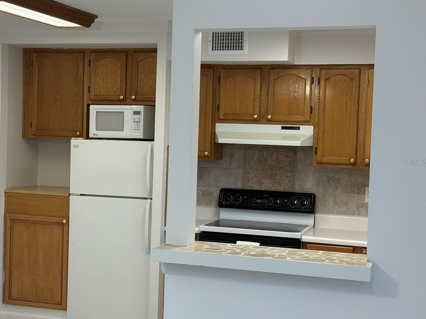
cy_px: 162
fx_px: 812
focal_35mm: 66
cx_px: 145
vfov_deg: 22.3
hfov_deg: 29.2
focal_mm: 6.76
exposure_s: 1/120
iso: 100
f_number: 1.78
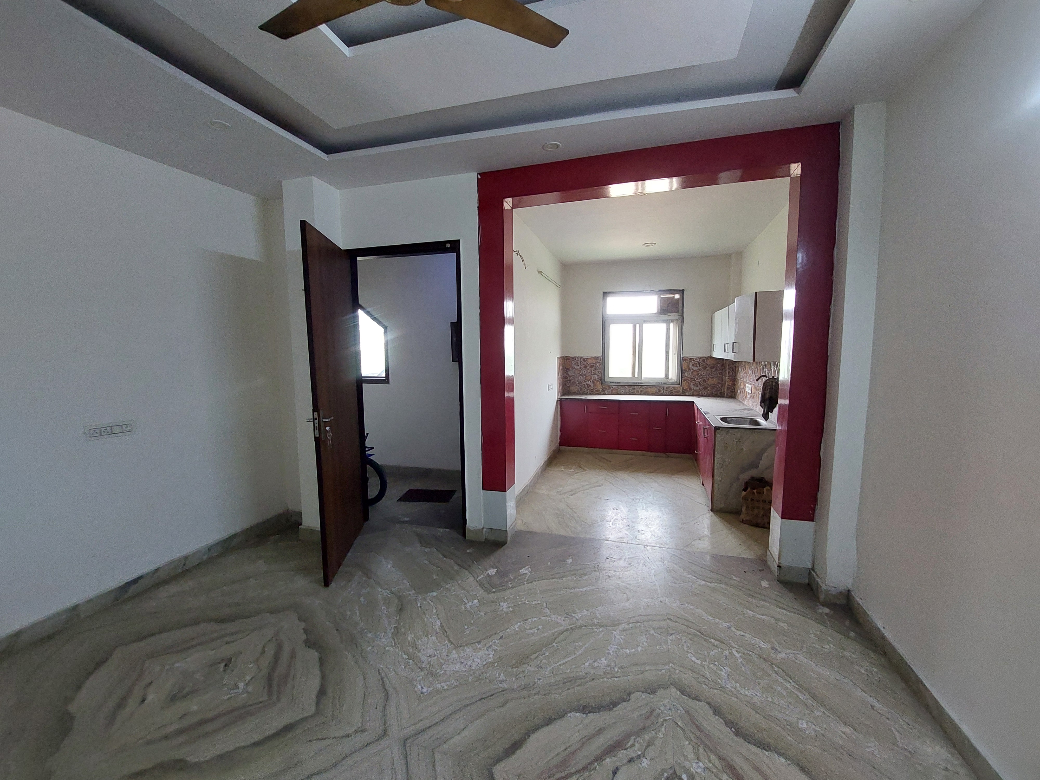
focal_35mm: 13
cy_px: 390
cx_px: 520
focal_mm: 1.74
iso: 320
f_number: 2.2
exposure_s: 1/50
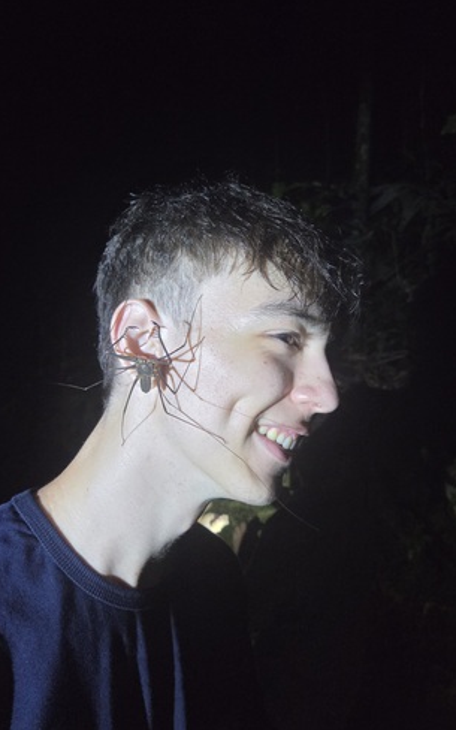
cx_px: 243
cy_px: 365
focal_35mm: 25
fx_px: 497
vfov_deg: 72.5
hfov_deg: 49.2
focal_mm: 5.4
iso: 1000
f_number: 1.8
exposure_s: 1/120
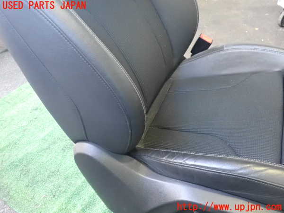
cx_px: 142
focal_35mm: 30
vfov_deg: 46.8
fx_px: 246
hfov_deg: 60.0
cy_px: 106
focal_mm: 5.4
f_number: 2.3
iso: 2000
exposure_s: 1/100
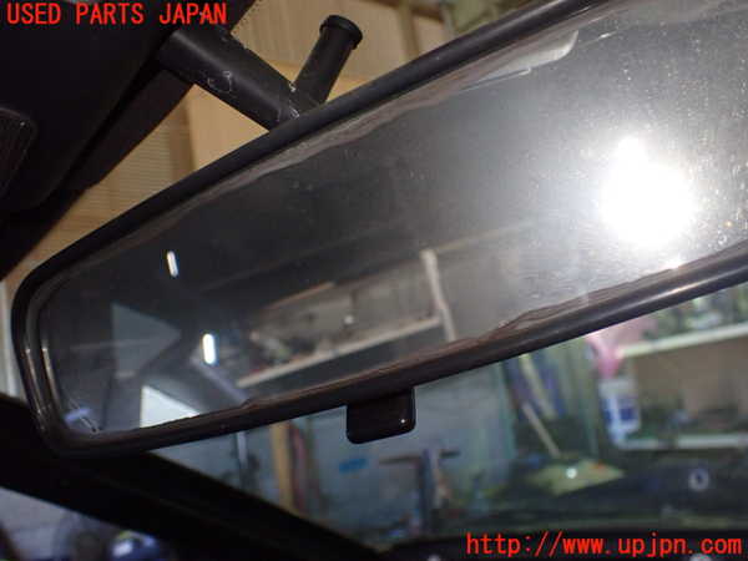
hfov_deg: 60.0
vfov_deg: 46.8
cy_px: 280
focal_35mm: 30
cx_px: 374
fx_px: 648
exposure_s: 1/125
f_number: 2.3
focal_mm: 5.4
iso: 500
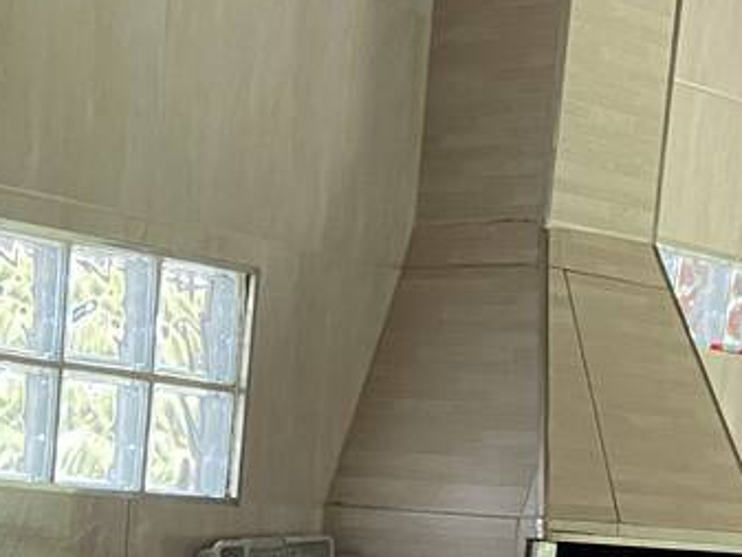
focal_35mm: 111
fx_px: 2380
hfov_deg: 17.7
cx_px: 236
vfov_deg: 12.5
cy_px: 918
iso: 160
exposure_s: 1/60
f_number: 1.8
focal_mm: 4.25
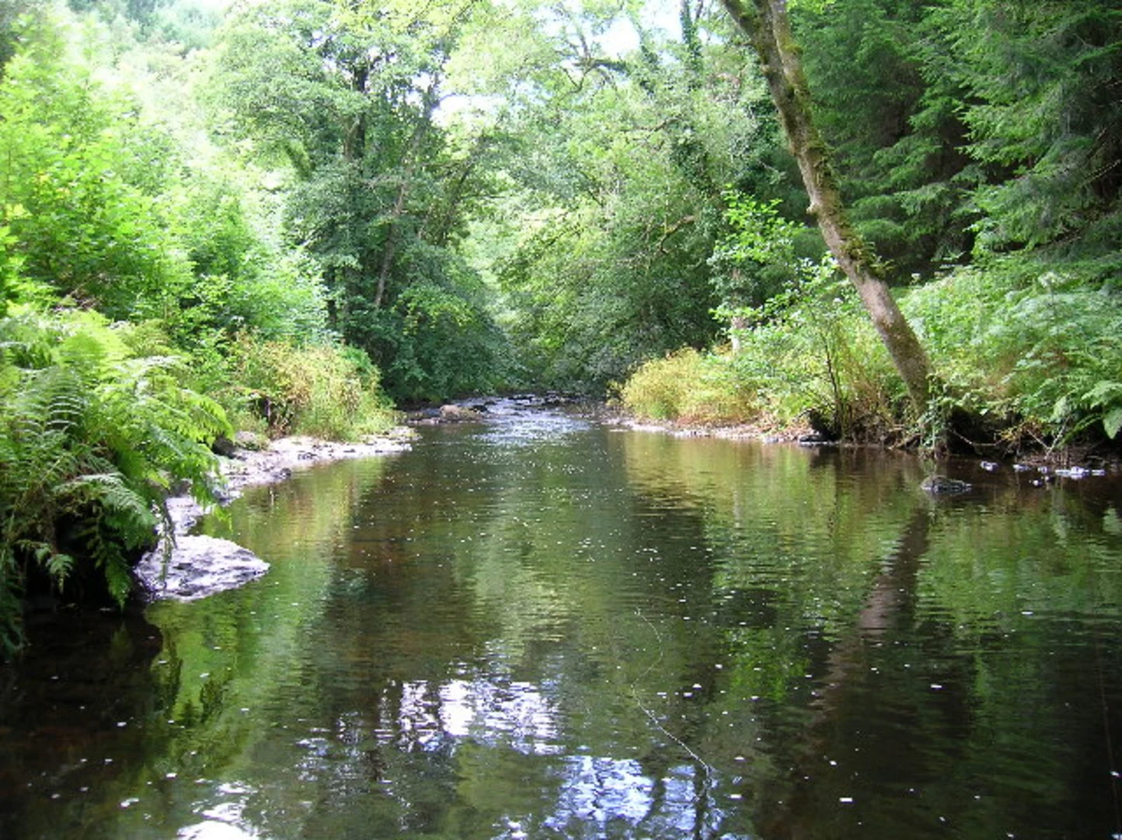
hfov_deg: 54.0
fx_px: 1101
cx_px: 561
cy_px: 420
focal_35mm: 34
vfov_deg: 41.7
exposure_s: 1/20.3
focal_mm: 5.7
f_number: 2.9
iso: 50
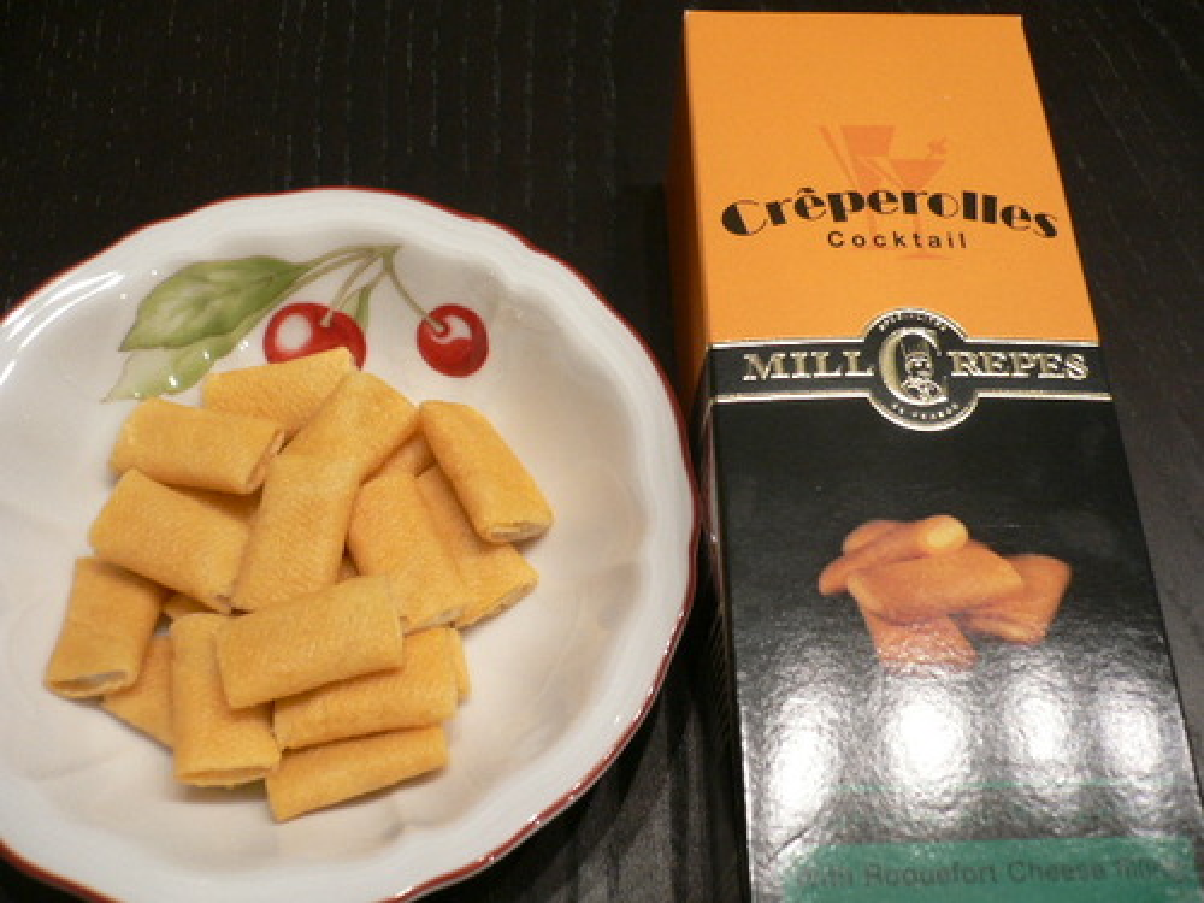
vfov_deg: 40.7
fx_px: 1217
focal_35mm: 35
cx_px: 602
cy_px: 452
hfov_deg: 52.6
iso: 100
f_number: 2.8
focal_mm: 5.8
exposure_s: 1/10
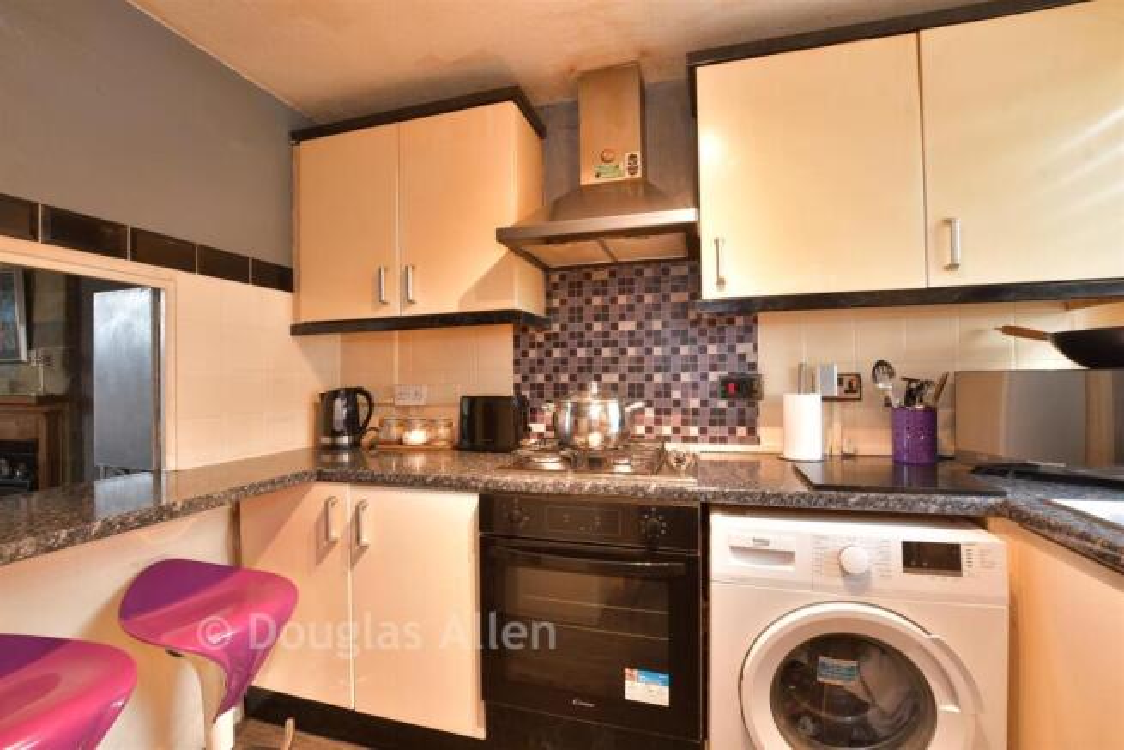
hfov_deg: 100.4
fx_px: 468
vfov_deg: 77.4
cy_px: 375
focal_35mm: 15
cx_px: 562
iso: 200
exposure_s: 1.3
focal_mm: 10
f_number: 8
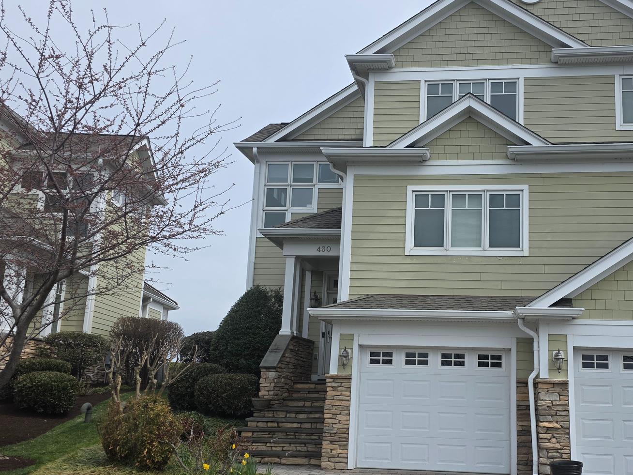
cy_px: 271
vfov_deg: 39.6
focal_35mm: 36
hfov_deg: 50.5
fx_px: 658
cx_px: 418
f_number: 1.7
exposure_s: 1/7944
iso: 80
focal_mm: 6.3
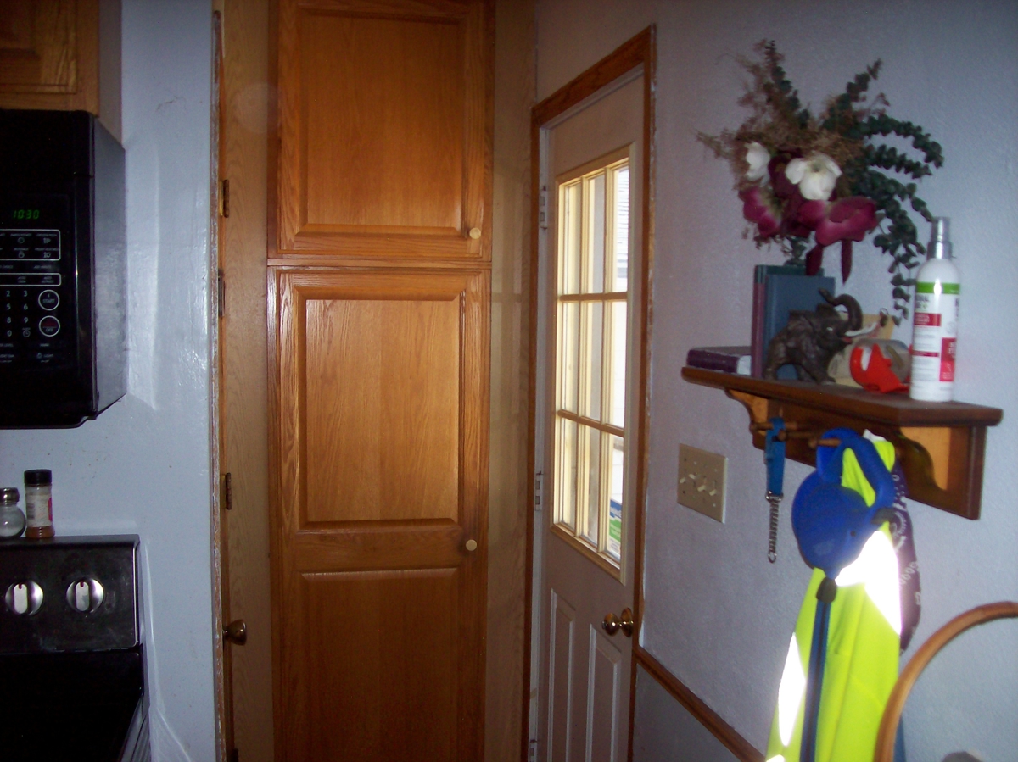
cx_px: 509
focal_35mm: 36
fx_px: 1058
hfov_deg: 51.4
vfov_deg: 39.6
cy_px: 381
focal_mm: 6
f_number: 2.7
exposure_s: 1/64
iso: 80
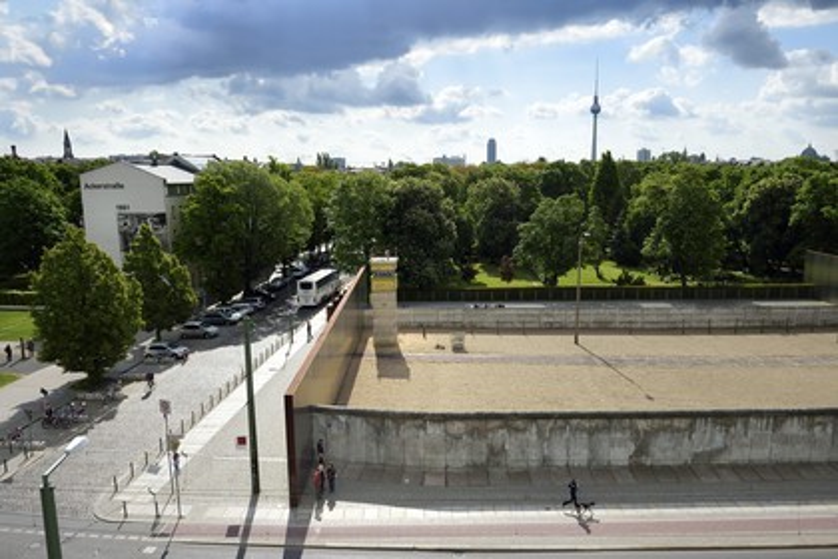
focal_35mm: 27
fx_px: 628
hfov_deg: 67.4
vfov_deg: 47.9
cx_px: 419
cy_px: 280
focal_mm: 27
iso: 200
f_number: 14
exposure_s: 1/200
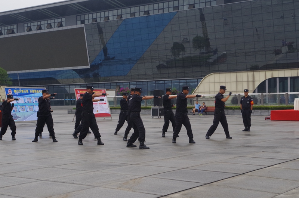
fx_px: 497
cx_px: 150
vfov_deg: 22.5
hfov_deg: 33.5
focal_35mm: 60
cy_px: 99
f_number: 11
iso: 800
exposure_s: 1/100
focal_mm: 40
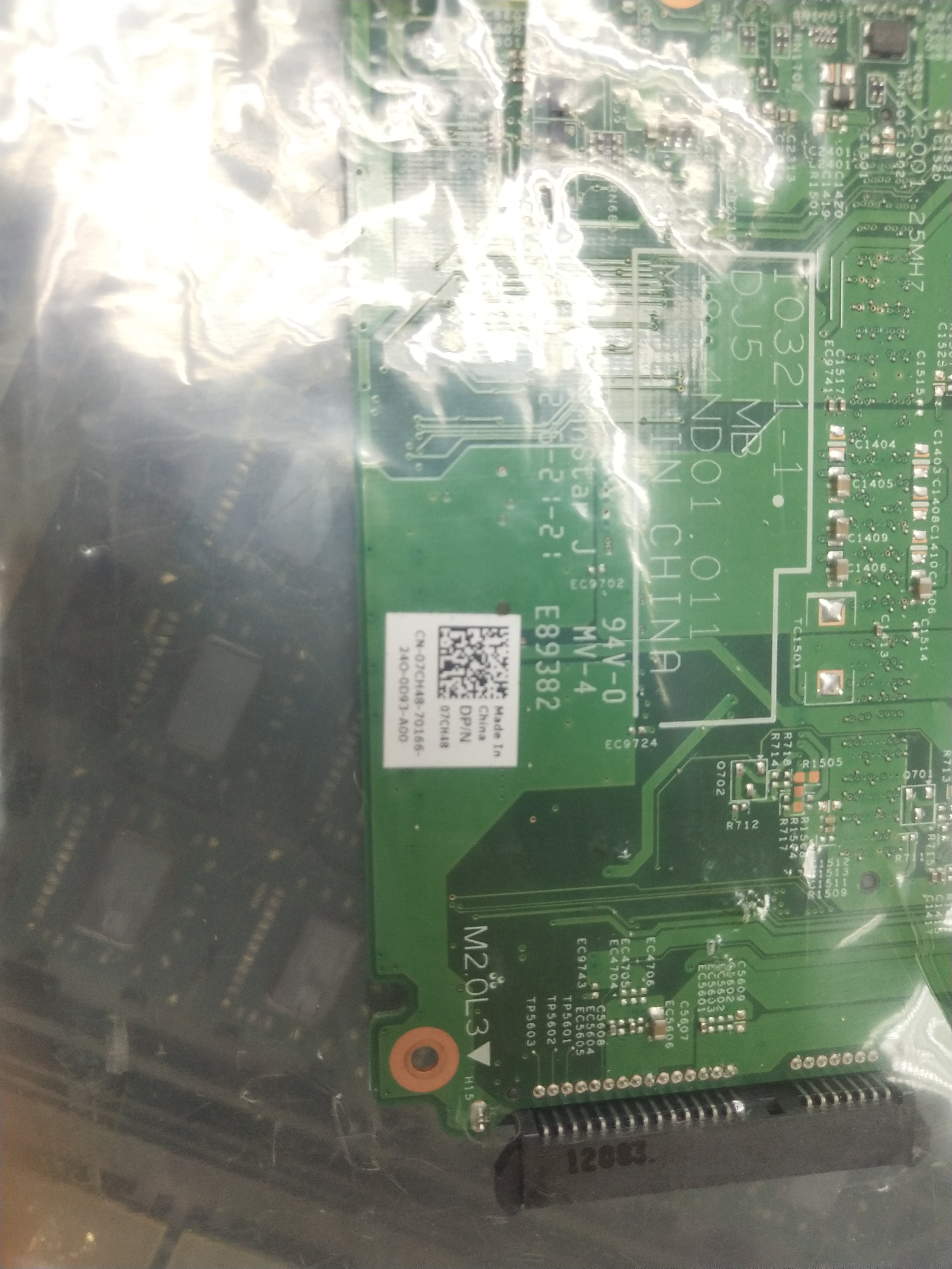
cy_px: 634
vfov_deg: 60.0
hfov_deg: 46.8
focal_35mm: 30
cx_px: 476
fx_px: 1100
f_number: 1.8
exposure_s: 1/50
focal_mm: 3.95
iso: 279
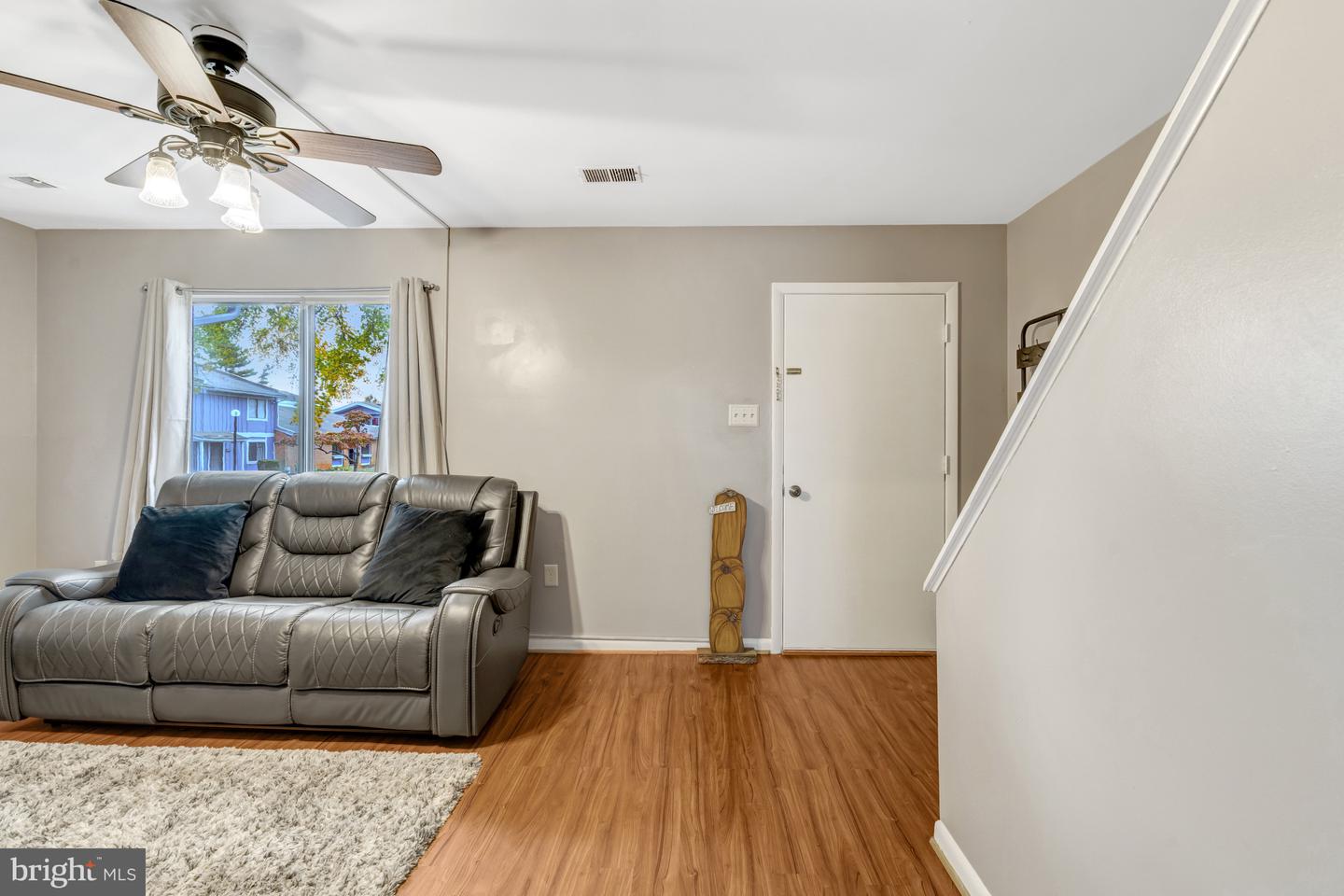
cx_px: 672
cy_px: 448
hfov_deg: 96.7
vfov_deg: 73.7
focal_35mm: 16
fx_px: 597
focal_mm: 16
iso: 1250
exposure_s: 1/10
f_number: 8
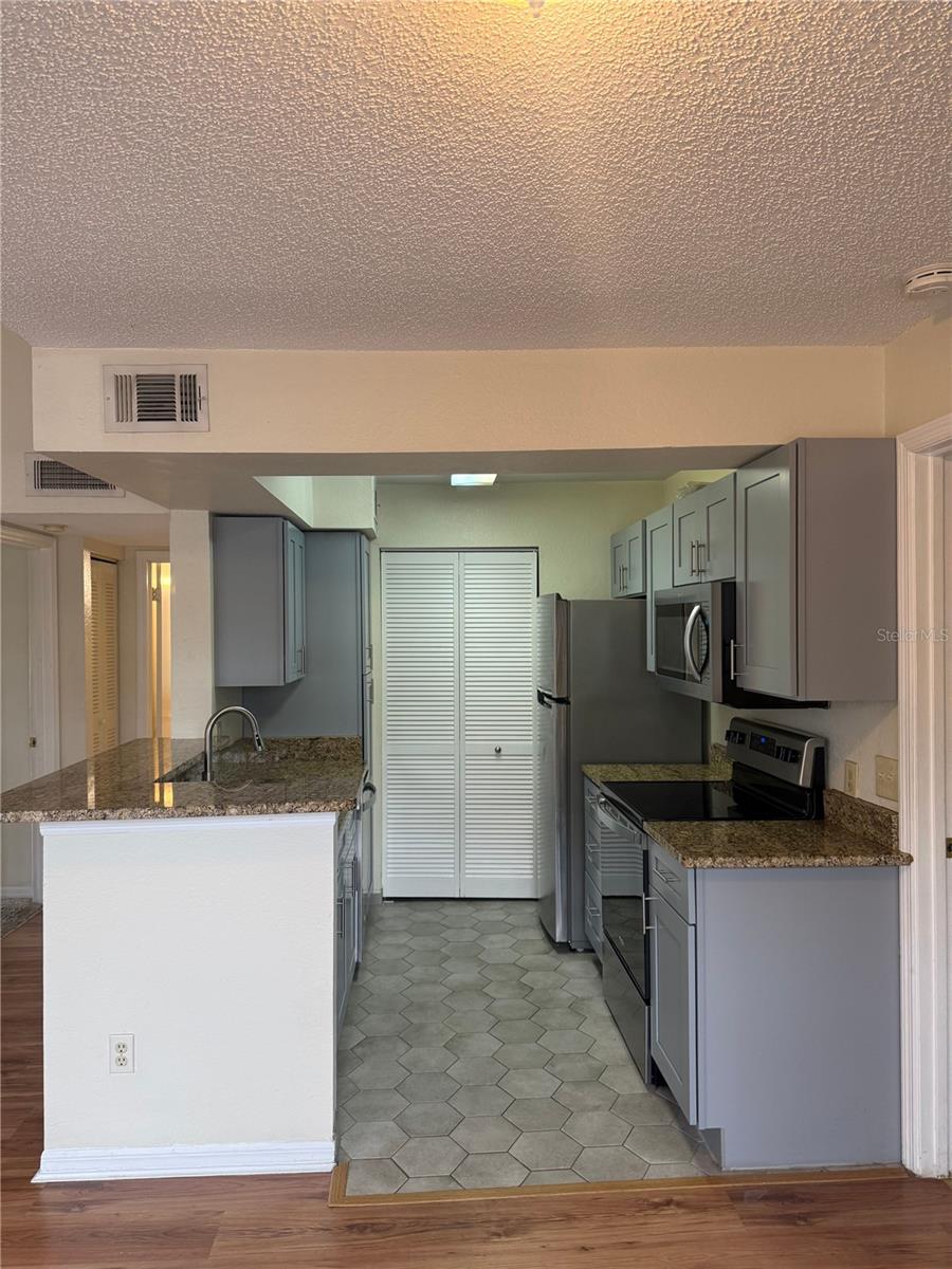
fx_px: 880
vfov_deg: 71.6
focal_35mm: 24
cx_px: 476
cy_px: 634
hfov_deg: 56.8
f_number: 1.78
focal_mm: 6.76
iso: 160
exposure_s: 1/120
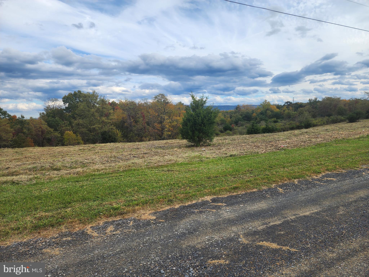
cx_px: 184
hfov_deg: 73.9
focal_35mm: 23
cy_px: 138
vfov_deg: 58.9
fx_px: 245
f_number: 1.8
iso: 12
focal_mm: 6.4
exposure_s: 1/694
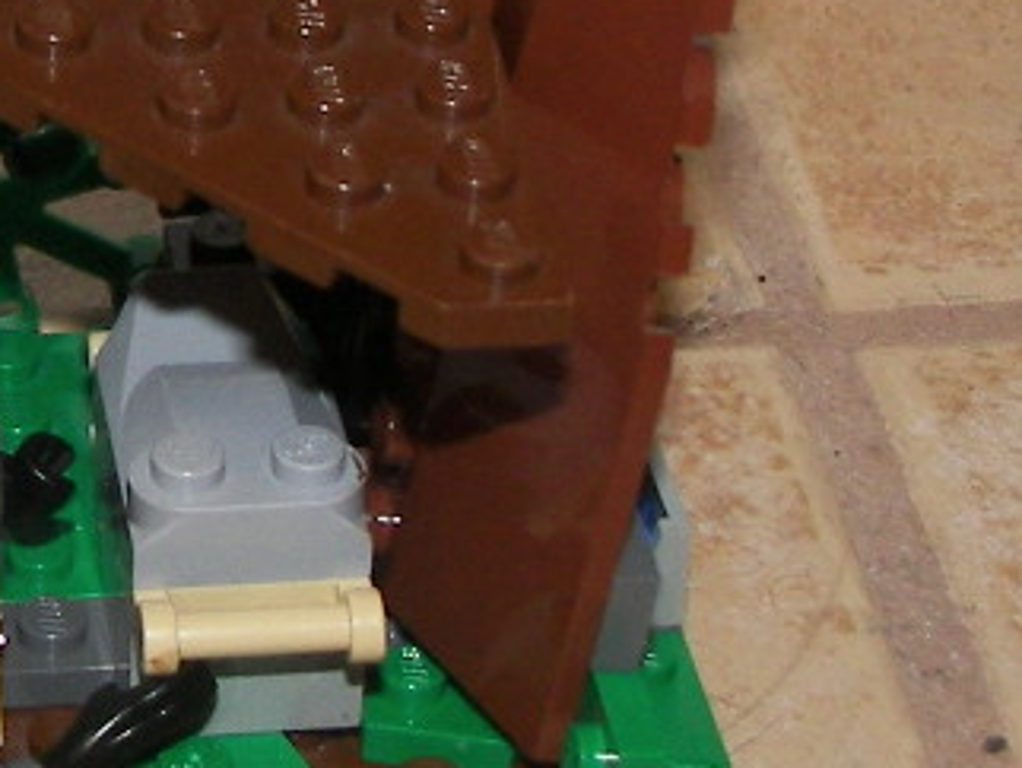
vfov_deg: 10.4
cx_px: 22
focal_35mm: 143
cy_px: 235
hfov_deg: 13.6
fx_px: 4225
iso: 100
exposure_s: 1/30
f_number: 2.8
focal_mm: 6
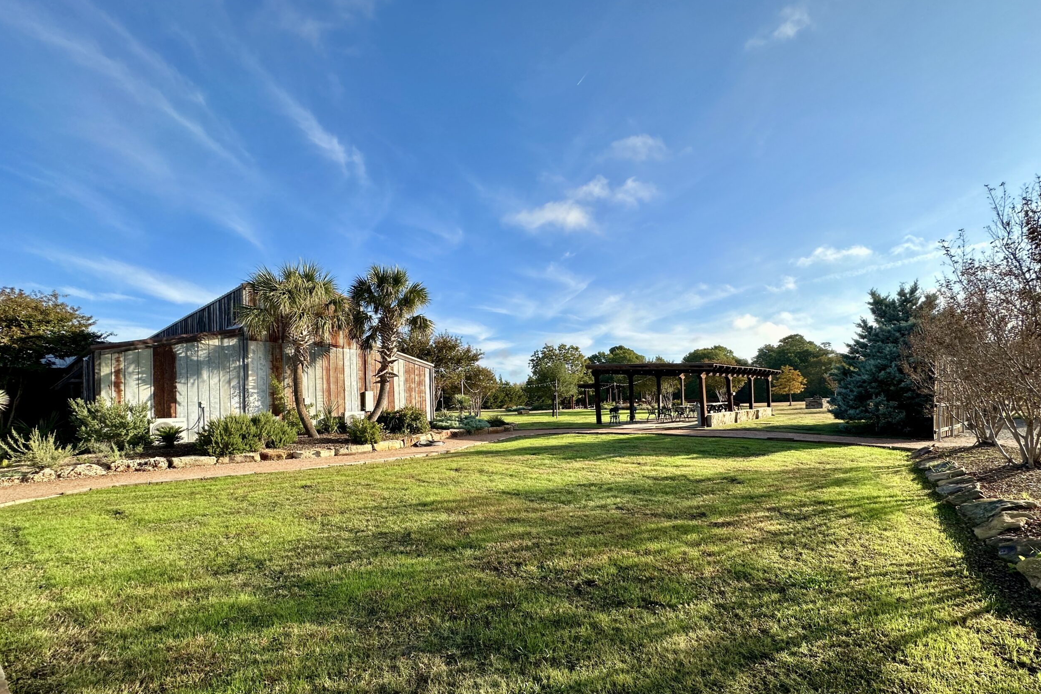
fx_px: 434
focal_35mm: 15
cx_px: 522
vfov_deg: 77.0
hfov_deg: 100.4
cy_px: 391
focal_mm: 2.22
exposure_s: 1/1595
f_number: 2.2
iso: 50
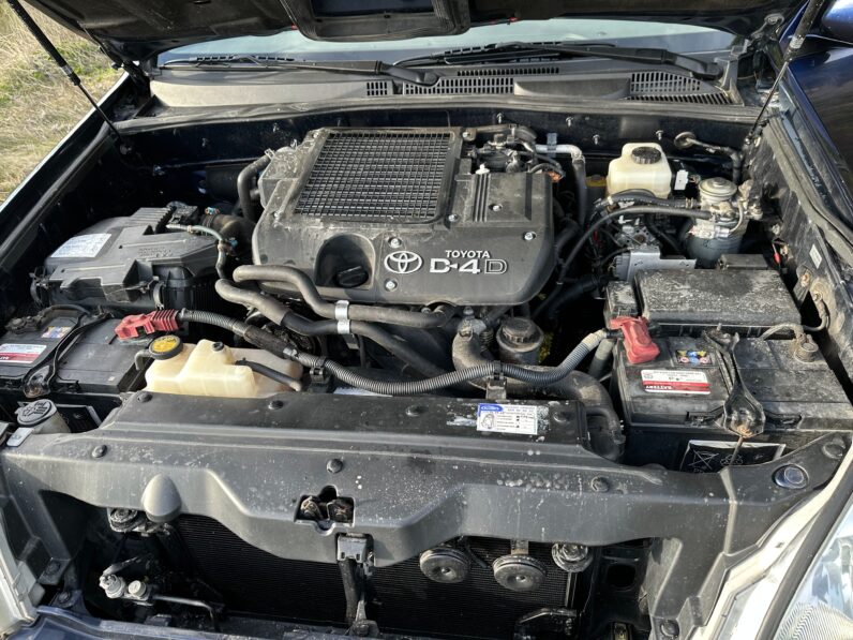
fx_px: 591
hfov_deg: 71.6
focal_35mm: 24
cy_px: 320
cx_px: 426
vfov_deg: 56.8
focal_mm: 6.86
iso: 64
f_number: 1.78
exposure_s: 1/161
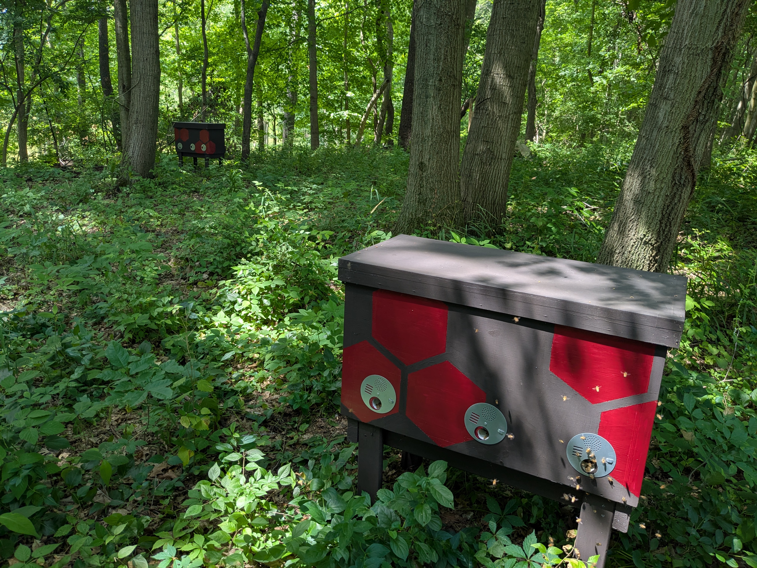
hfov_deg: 65.3
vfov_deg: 51.4
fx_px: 590
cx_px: 378
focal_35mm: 27
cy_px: 284
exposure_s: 1/219
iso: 49
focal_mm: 4.38
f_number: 1.73
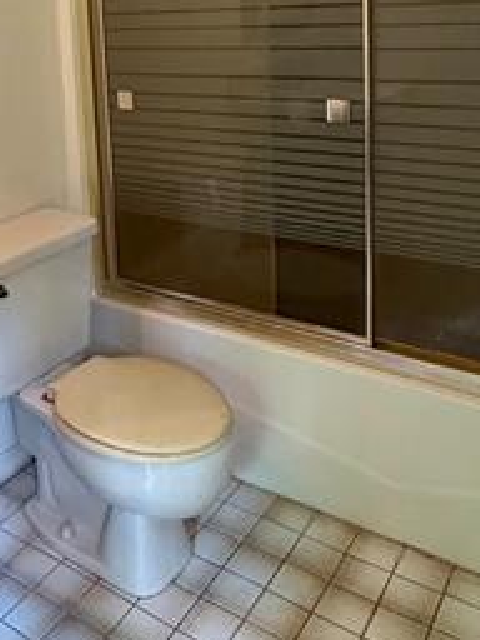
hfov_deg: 32.5
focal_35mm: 42
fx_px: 777
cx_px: 40
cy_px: 95
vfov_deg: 42.0
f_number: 2.2
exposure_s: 1/60
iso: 500
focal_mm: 2.22
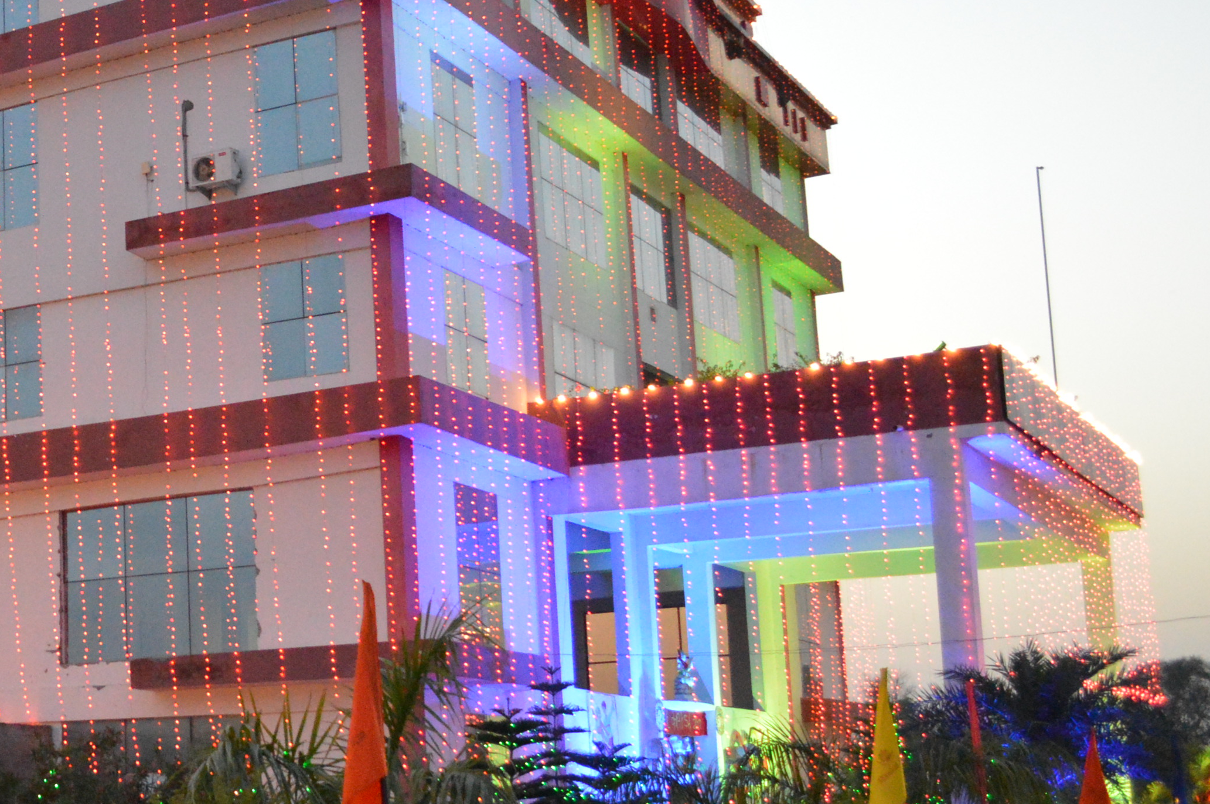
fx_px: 1981
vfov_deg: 22.9
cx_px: -105
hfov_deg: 30.5
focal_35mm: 59
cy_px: 450
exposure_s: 1/100
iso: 3200
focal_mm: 18
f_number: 3.5
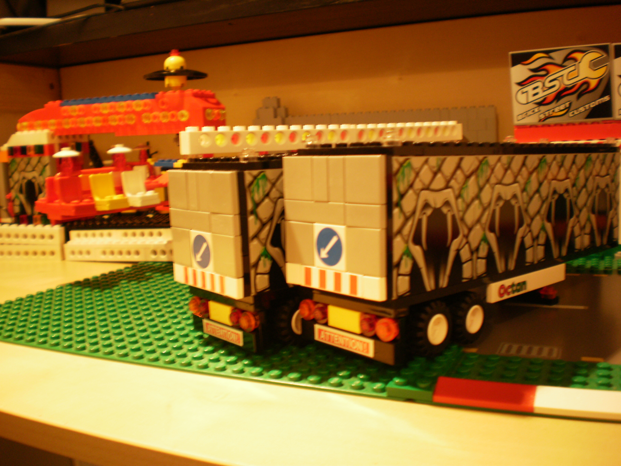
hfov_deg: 51.4
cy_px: 233
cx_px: 310
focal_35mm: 36
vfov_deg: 39.7
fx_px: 646
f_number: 3.1
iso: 125
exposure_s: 1/4
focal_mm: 6.3
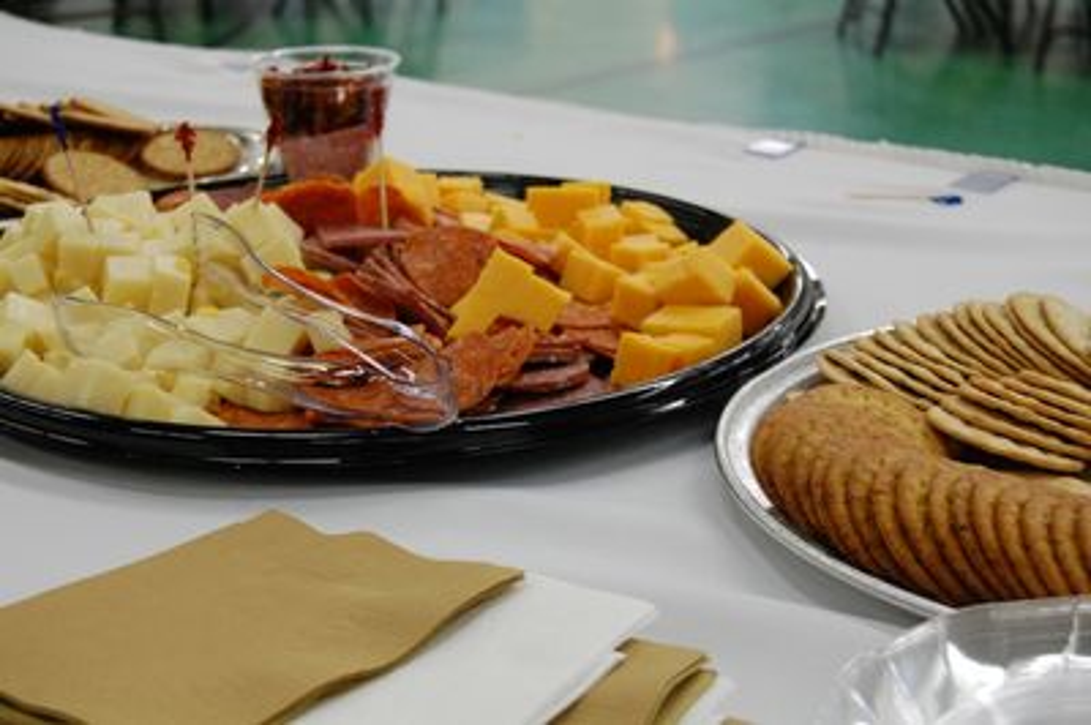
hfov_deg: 35.1
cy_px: 362
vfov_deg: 23.7
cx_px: 546
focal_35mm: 57
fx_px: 1726
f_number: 6.3
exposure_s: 1/30
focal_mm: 38
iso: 1600
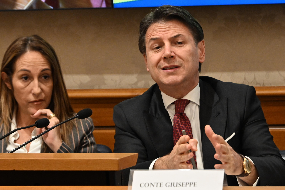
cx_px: 142
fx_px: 1425
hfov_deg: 11.4
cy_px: 95
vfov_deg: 7.6
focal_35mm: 180
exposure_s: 1/320
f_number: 5
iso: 2500
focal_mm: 120
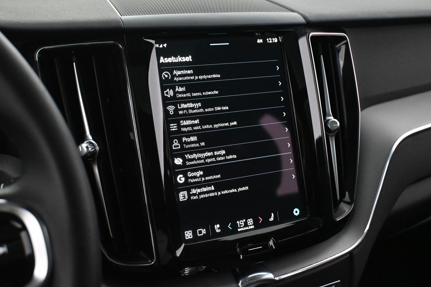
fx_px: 572
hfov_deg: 41.3
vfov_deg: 28.2
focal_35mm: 48
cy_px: 138
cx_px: 218
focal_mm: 30.5
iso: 8000
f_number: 4.8
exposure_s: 1/60
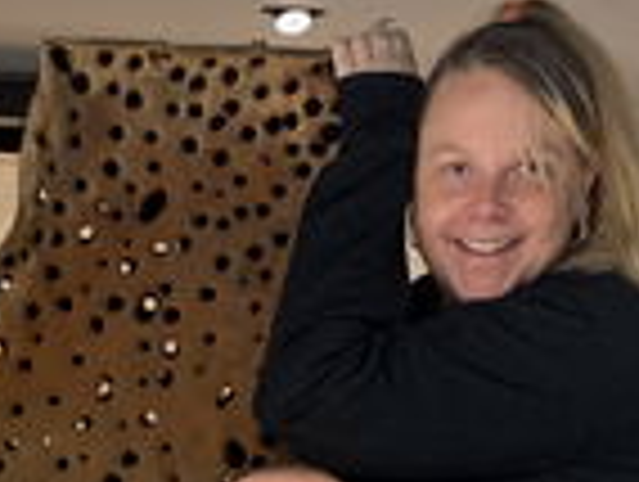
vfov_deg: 12.9
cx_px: 45
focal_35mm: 103
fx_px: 1905
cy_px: 905
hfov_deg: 18.7
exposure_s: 1/50
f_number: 1.8
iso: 250
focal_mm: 4.25
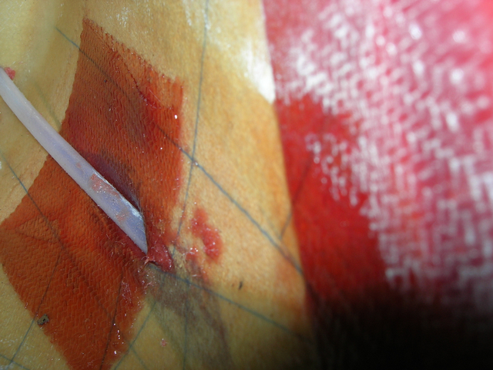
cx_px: 246
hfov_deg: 49.0
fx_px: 541
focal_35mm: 38
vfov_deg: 37.7
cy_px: 185
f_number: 4.8
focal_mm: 7.8
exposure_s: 1/60.1
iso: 64
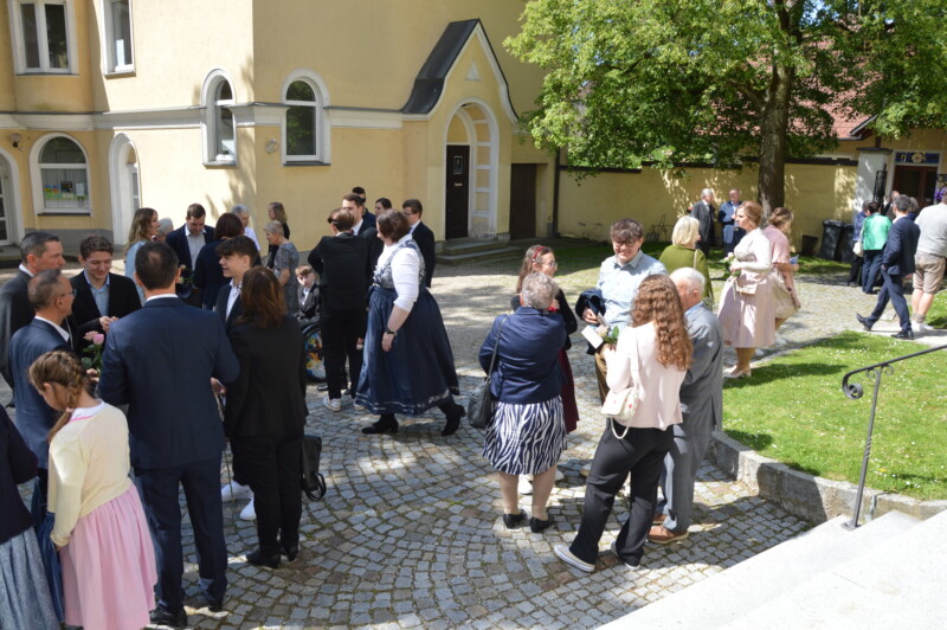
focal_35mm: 27
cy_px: 315
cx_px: 474
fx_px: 710
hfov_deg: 67.4
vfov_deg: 47.9
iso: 100
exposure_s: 1/160
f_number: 6.3
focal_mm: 18
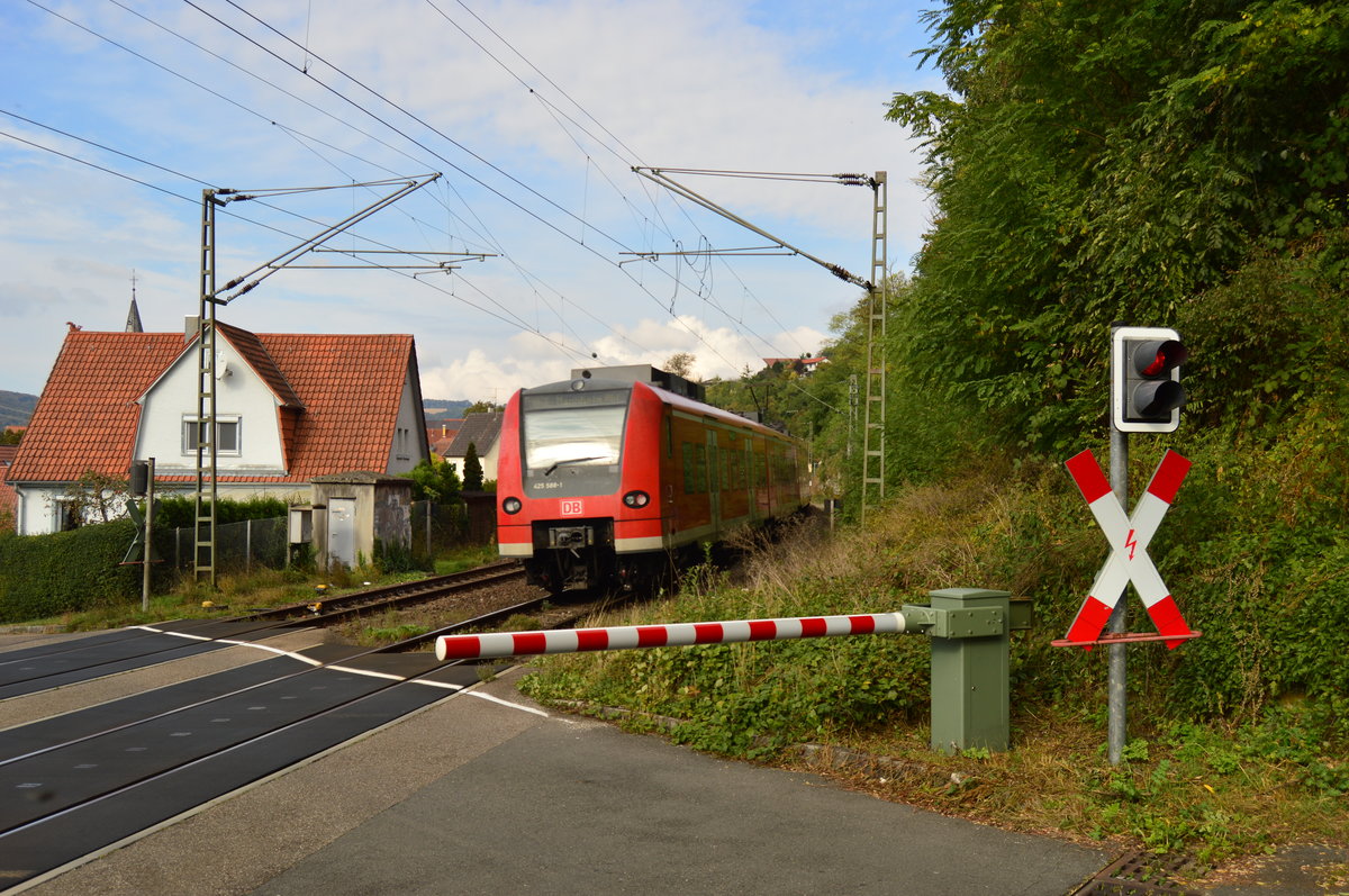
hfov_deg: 55.2
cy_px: 448
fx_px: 1291
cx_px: 674
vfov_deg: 38.3
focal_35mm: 34
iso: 100
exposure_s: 1/400
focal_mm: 23
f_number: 5.6
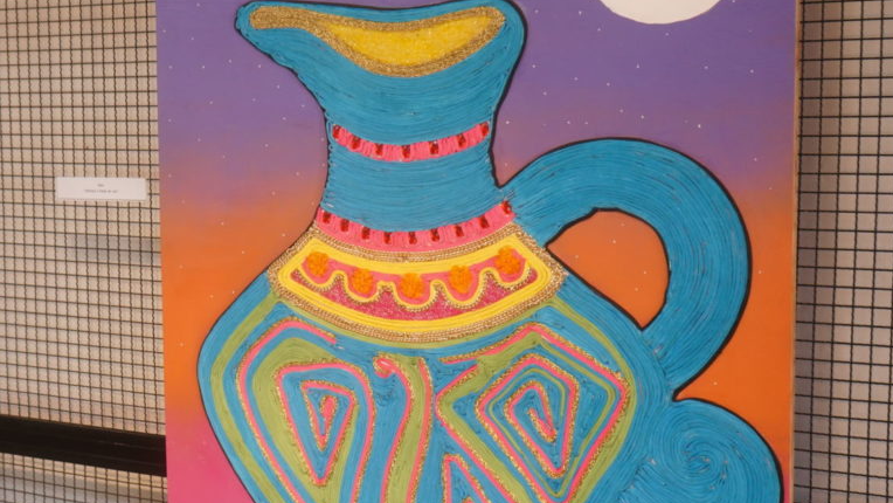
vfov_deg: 16.8
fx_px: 1705
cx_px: 167
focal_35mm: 72
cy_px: 296
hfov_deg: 28.7
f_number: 4.5
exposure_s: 1/160
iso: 2000
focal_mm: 41
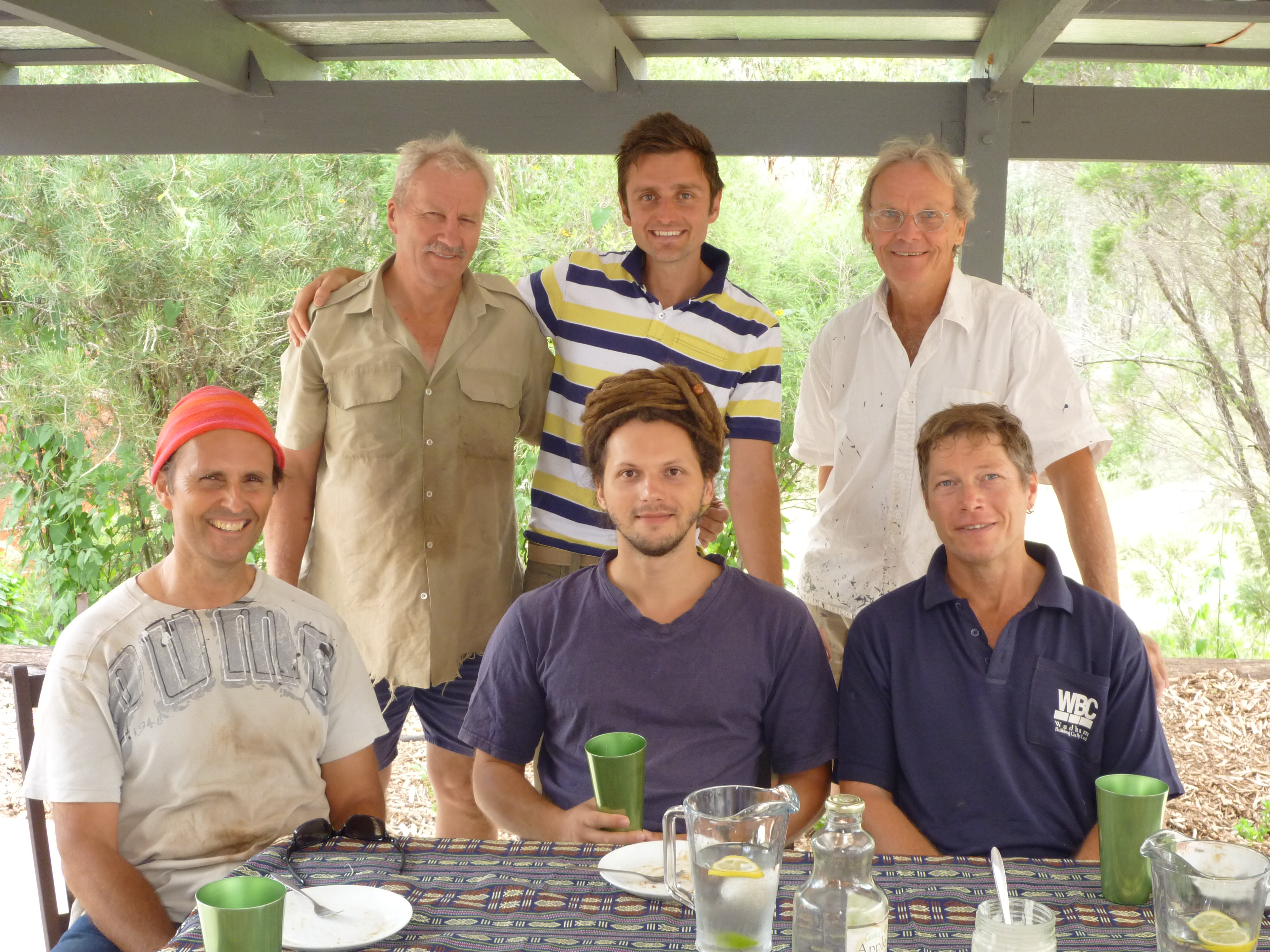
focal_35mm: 43
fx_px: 1578
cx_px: 635
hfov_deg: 43.9
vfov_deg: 33.6
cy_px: 476
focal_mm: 7.7
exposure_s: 1/40
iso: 160
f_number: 3.7
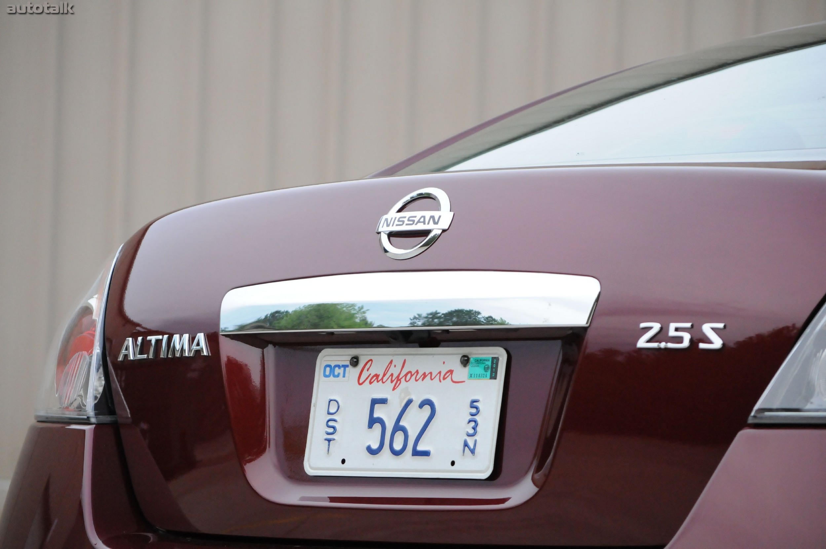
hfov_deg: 13.7
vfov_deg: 9.1
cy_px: 274
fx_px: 3438
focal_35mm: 150
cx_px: 413
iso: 2000
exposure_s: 1/500
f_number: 5.6
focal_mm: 100
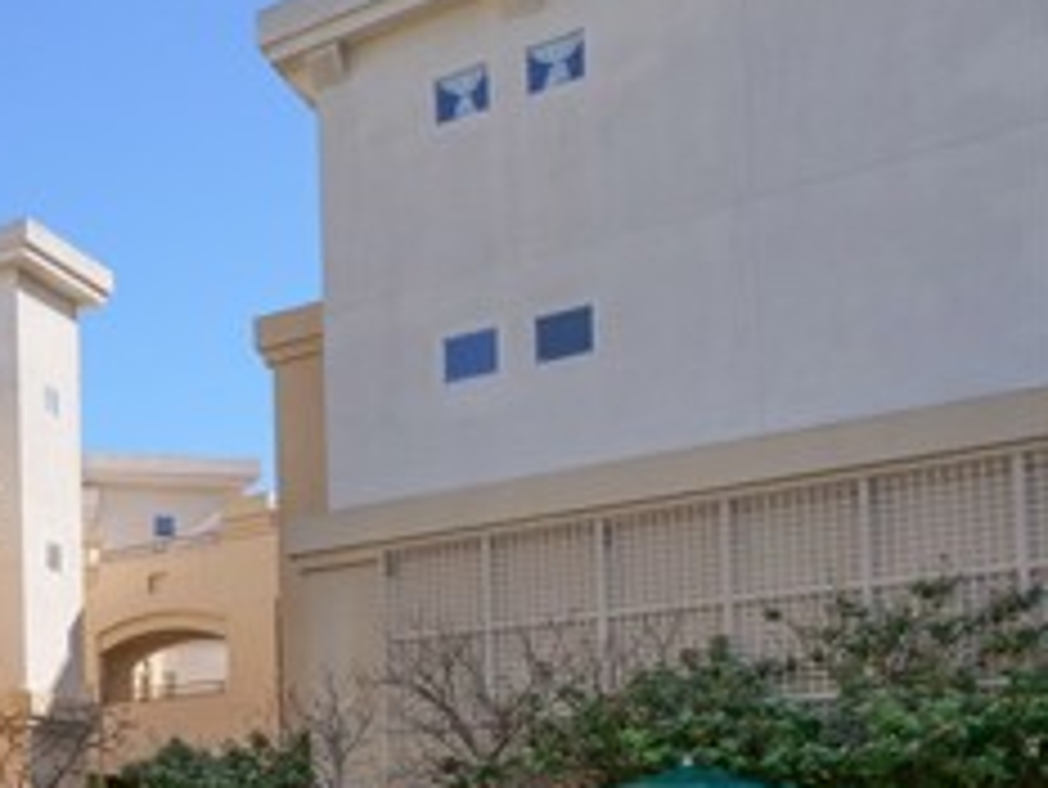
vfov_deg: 30.0
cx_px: -387
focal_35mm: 44
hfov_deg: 30.9
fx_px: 1333
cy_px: 838
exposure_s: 1/200
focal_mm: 8
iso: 250
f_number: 11
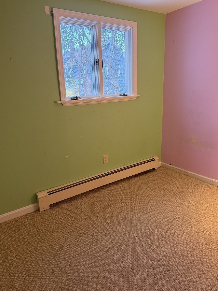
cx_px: 110
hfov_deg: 54.9
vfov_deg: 69.4
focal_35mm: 25
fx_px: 210
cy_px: 143
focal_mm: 6.76
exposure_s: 1/60
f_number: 1.78
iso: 320
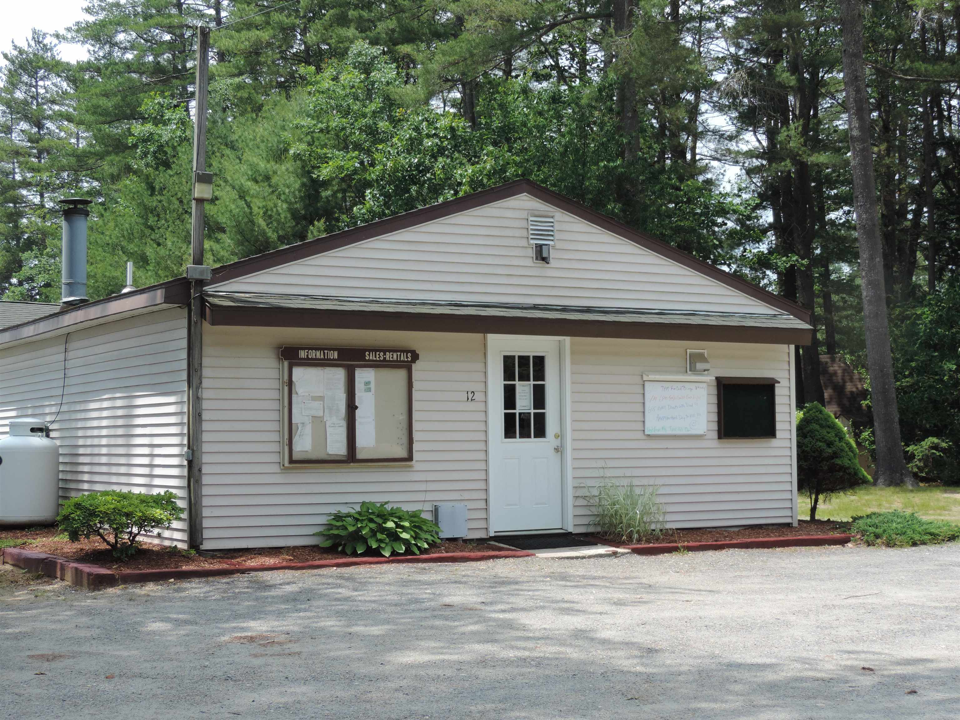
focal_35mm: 55
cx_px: 480
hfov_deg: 34.9
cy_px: 360
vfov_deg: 26.6
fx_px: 1525
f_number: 3.7
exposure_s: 1/400
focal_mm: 9.8
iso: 80
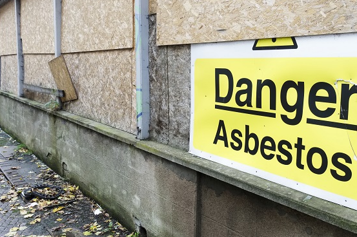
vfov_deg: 35.0
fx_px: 377
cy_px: 104
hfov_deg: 50.2
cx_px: 223
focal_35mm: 38
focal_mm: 10.9
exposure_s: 1/25
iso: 100
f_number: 2.8
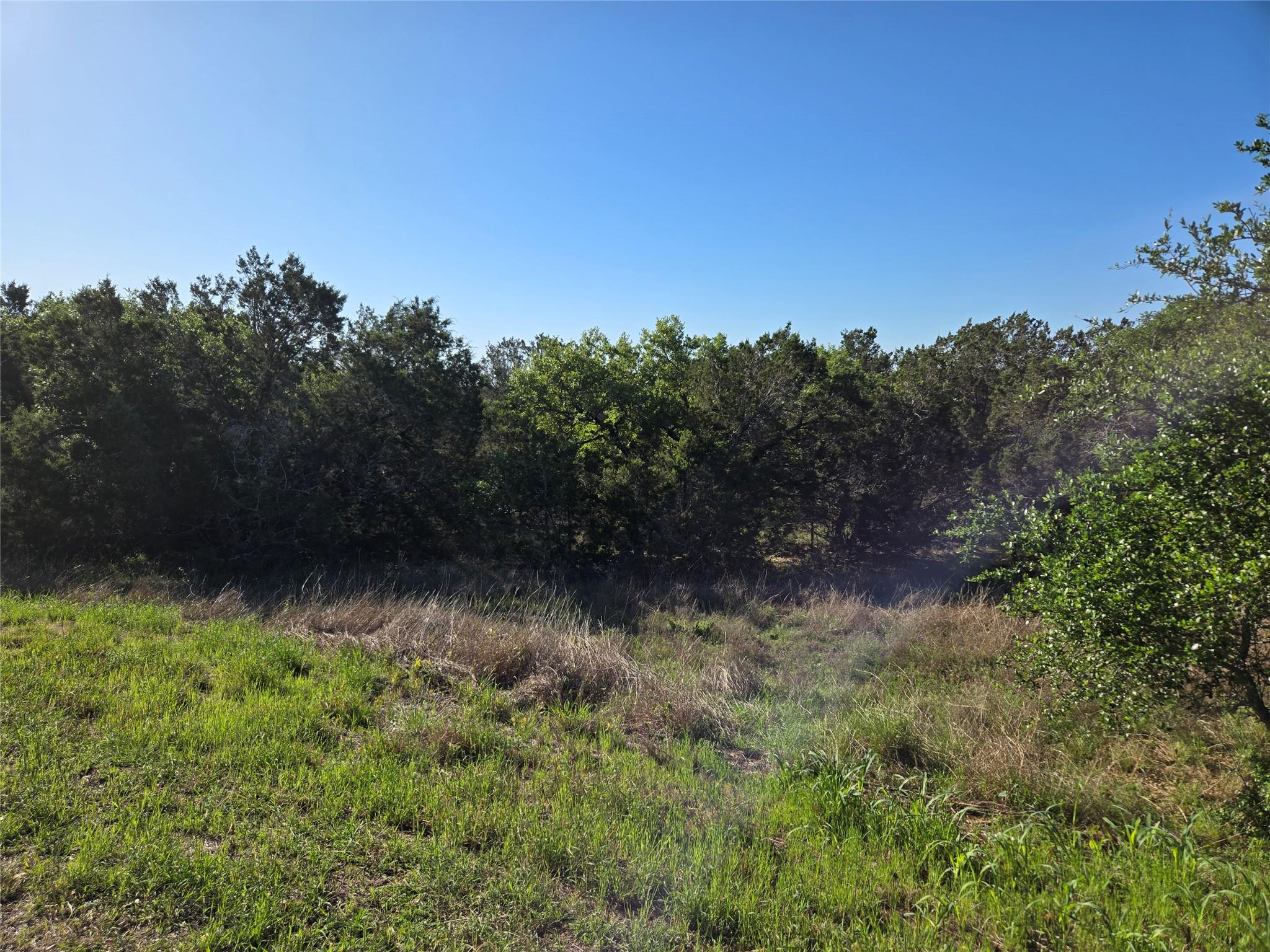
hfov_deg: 73.9
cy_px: 476
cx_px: 635
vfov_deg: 58.9
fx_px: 844
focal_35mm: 23
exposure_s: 1/1789
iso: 25
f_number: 1.8
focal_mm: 5.4
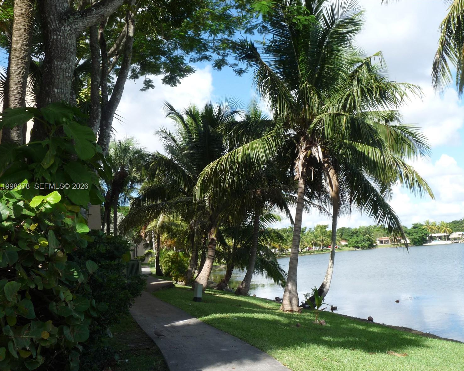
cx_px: 241
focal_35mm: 39
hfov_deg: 46.8
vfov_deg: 38.2
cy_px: 187
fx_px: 535
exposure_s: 1/250
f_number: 5.6
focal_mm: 6.6
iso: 100
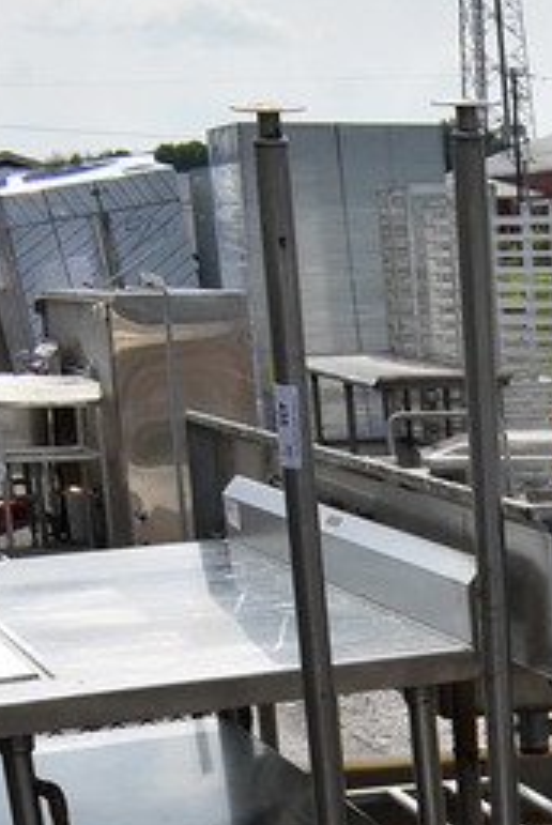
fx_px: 2202
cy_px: 1298
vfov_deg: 18.4
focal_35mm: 96
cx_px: 956
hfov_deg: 13.1
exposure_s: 1/400
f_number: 10
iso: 100
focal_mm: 18
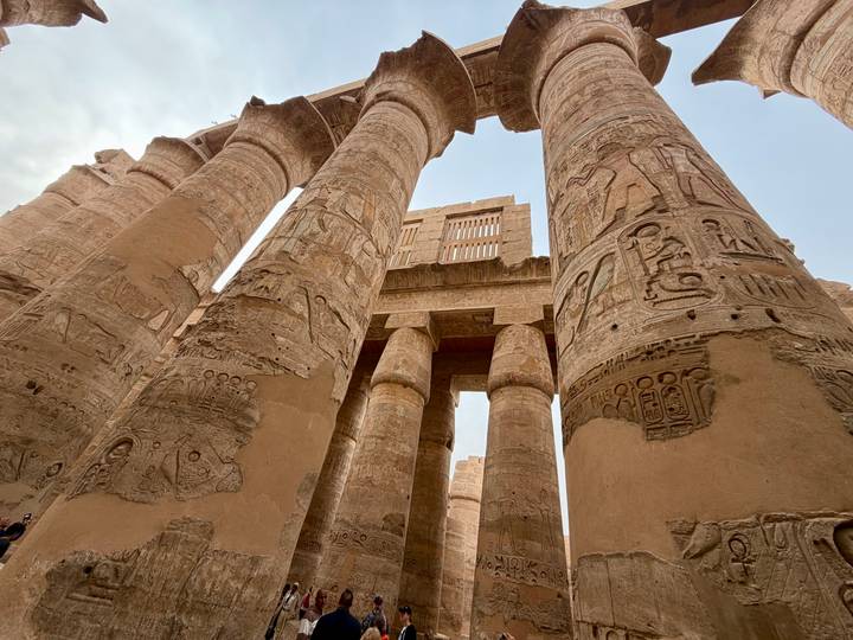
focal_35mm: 14
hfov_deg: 102.1
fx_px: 345
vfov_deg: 85.7
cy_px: 320
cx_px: 426
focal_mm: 2.22
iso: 64
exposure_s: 1/502
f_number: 2.2
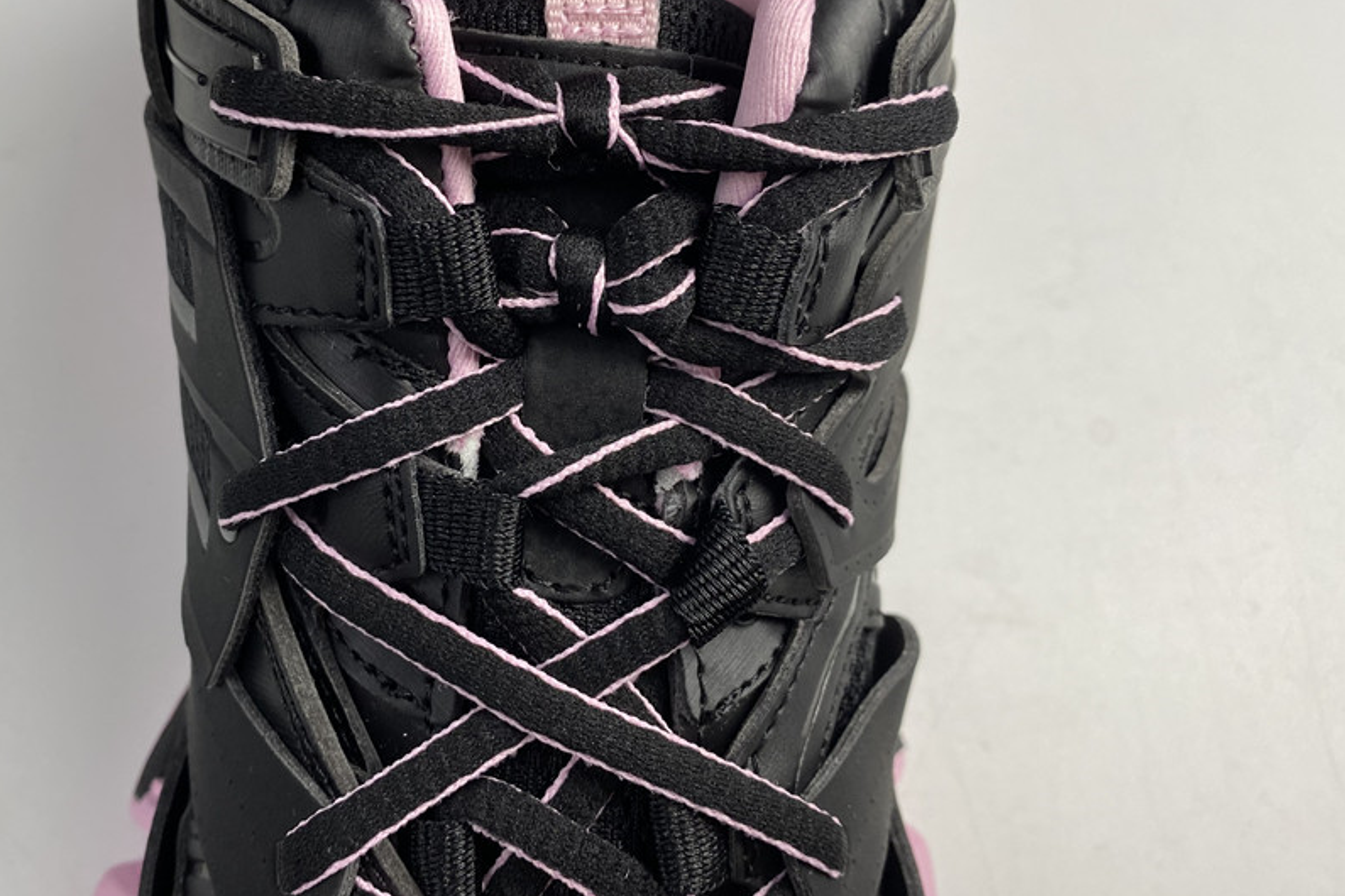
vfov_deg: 38.8
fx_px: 1270
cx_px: 530
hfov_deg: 55.3
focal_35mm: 34
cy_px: 372
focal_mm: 4.25
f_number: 1.8
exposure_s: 1/121
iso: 64
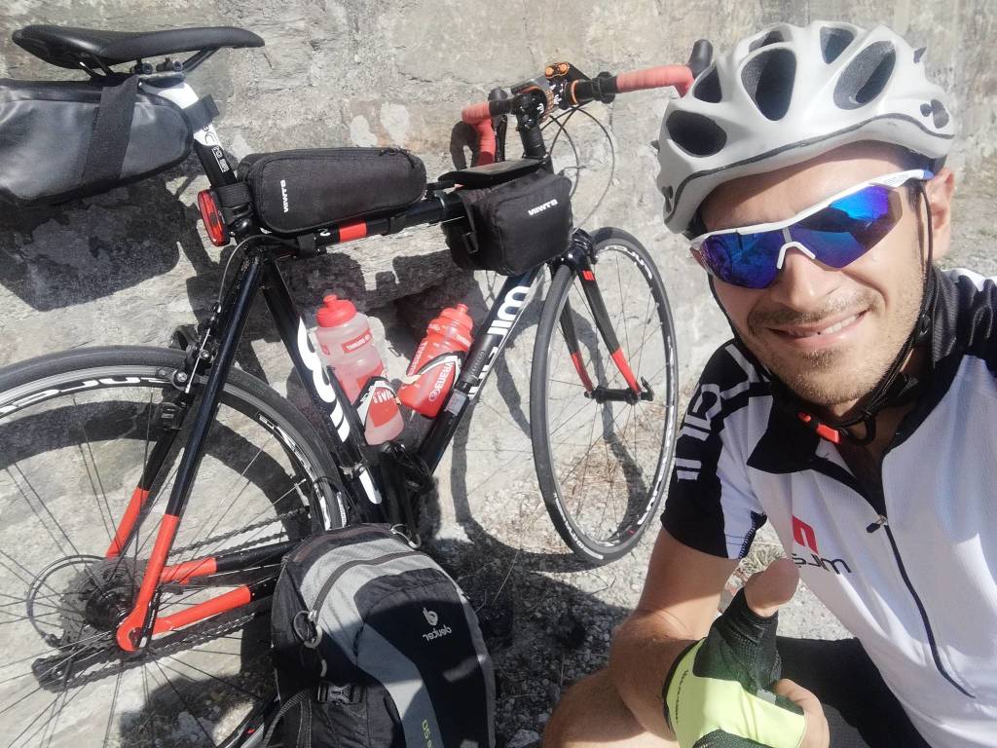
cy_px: 374
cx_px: 498
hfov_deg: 65.3
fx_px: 778
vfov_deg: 51.4
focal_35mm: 27
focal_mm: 2.82
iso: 50
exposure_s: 1/1580
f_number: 2
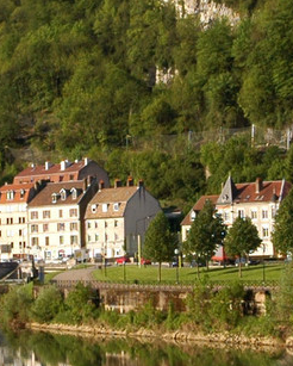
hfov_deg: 12.4
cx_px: 136
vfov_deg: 15.4
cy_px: 164
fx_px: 1348
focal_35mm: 124
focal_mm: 17
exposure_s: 1/320
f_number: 8
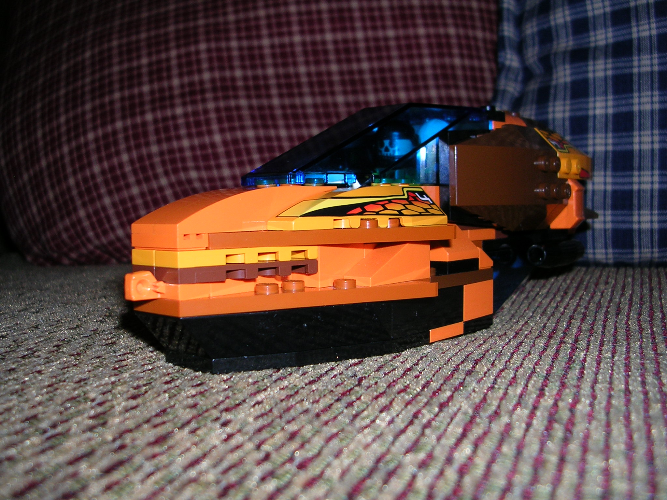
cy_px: 250
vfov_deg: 37.7
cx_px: 334
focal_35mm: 38
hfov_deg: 49.0
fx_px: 732
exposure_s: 1/60.1
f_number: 2.8
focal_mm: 5.8
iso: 50
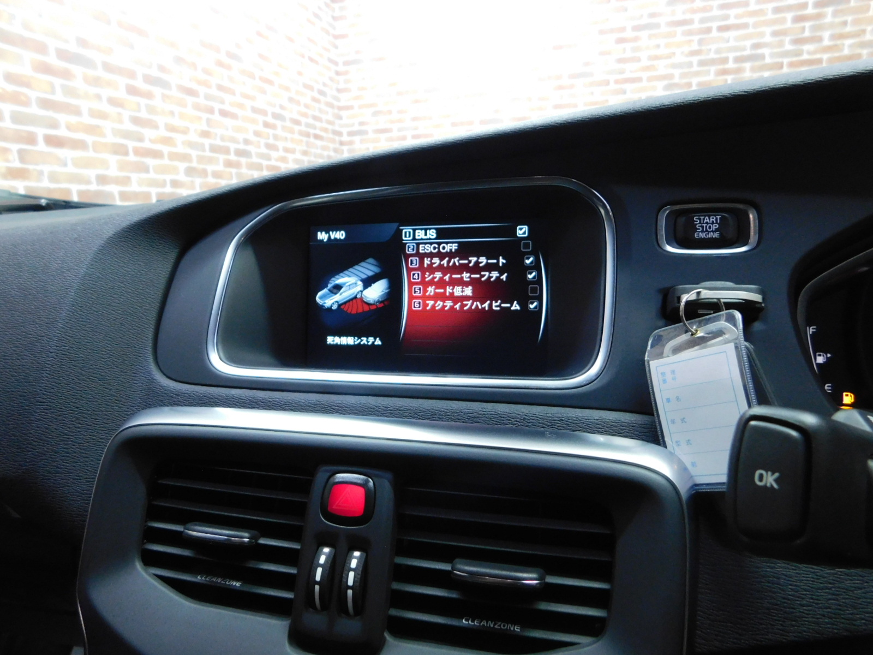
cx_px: 436
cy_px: 328
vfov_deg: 58.9
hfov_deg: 73.9
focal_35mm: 23
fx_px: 580
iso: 400
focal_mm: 4
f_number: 3
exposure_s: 1/20
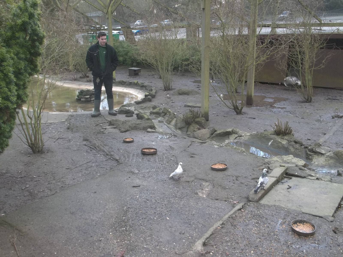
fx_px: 327
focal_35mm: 33
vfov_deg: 42.9
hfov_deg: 55.4
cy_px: 128
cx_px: 172
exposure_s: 1/30
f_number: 3.3
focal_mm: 5.9
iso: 124
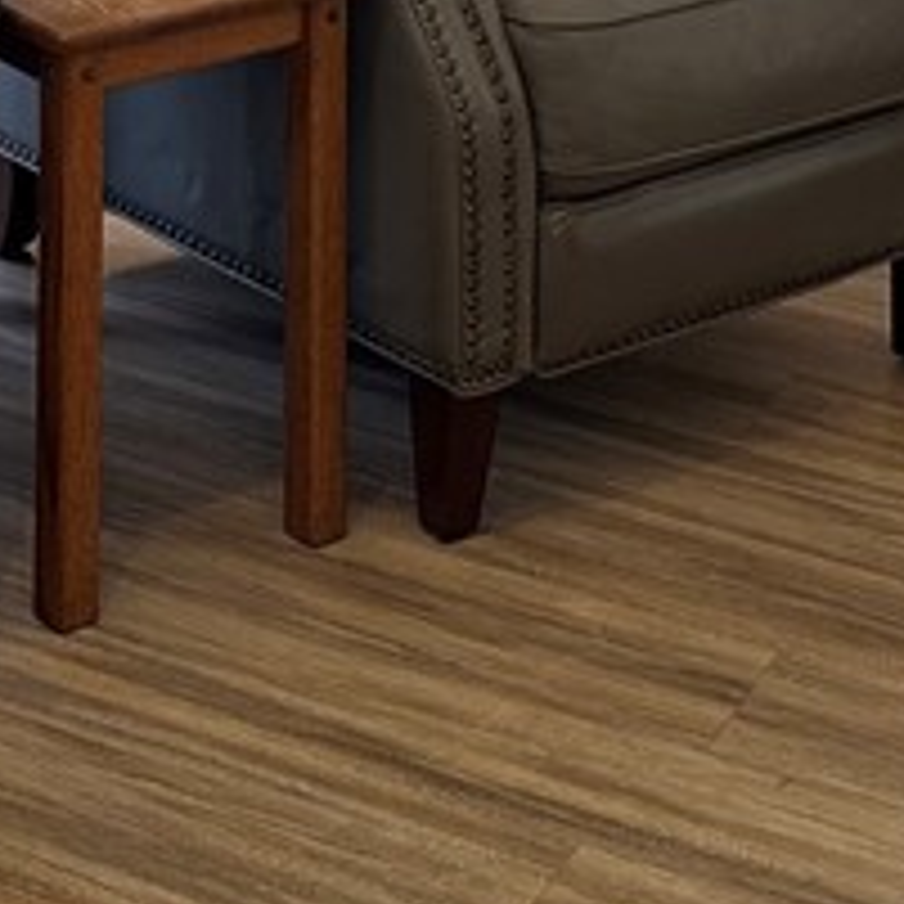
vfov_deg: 14.1
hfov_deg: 15.7
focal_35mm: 108
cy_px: -760
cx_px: -112
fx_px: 3191
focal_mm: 6.86
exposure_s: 1/60
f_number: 1.78
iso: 125
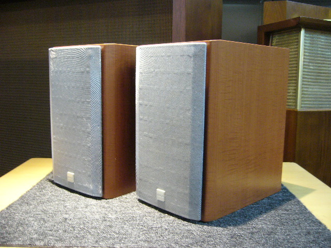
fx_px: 335
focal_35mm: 35
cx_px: 166
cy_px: 124
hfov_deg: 52.6
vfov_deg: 40.7
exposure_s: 1/8
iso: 200
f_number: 2.8
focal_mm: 5.8
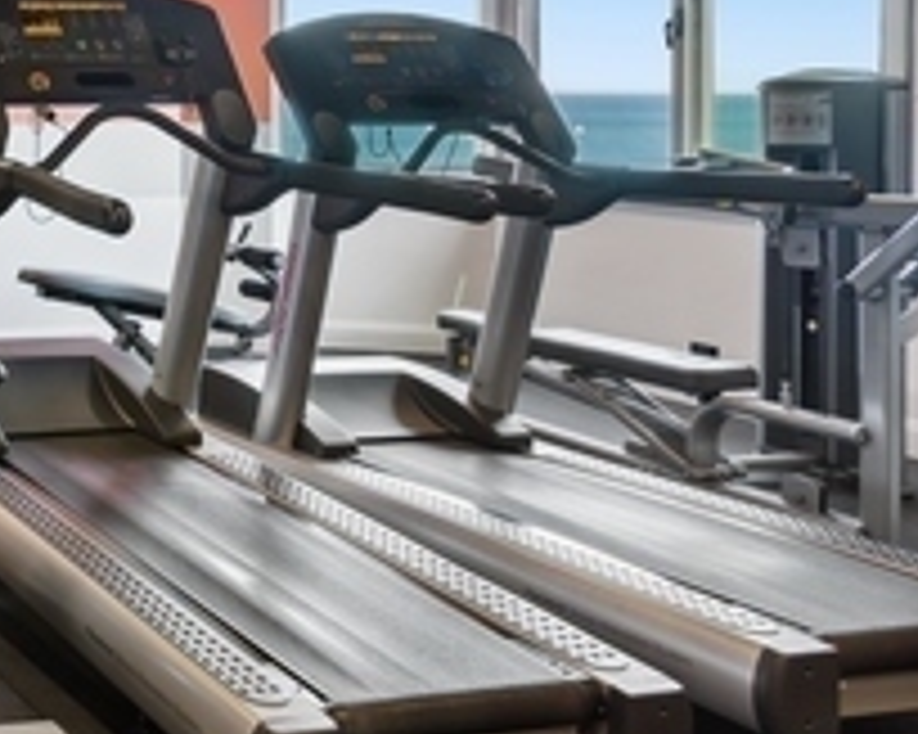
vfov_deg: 29.3
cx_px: -342
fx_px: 1358
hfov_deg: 28.7
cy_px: 115
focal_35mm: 50
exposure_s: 1/8
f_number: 8
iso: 200
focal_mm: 17
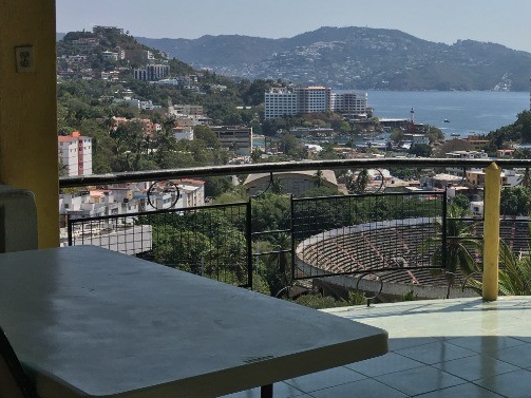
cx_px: 504
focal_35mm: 59
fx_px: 905
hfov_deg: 30.8
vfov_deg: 24.7
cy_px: 139
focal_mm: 4.15
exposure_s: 1/2849
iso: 25
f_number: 2.2
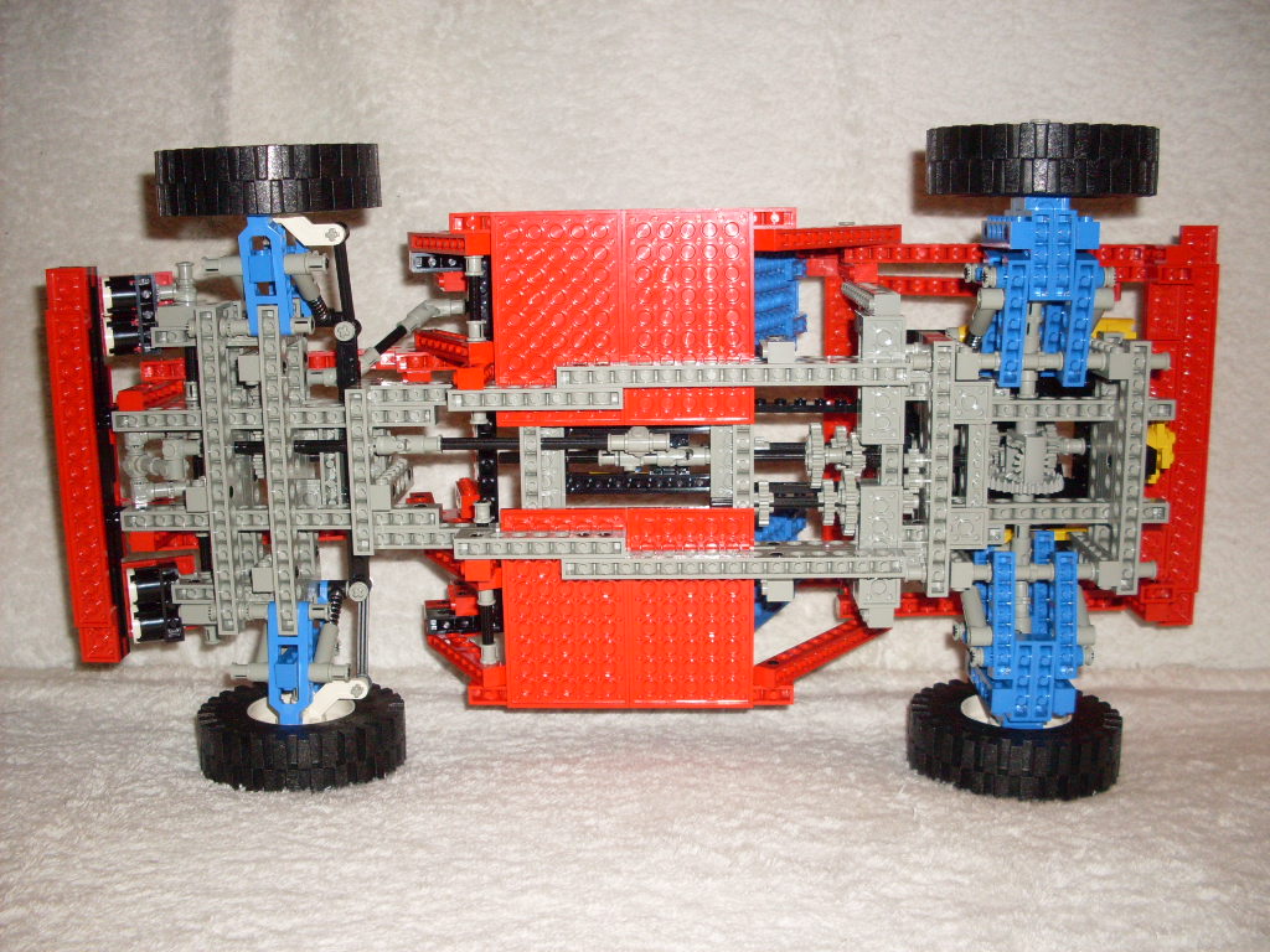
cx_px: 635
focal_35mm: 38
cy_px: 476
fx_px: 1394
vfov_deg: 37.7
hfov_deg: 49.0
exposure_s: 1/45
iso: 100
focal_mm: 6.3
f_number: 2.8
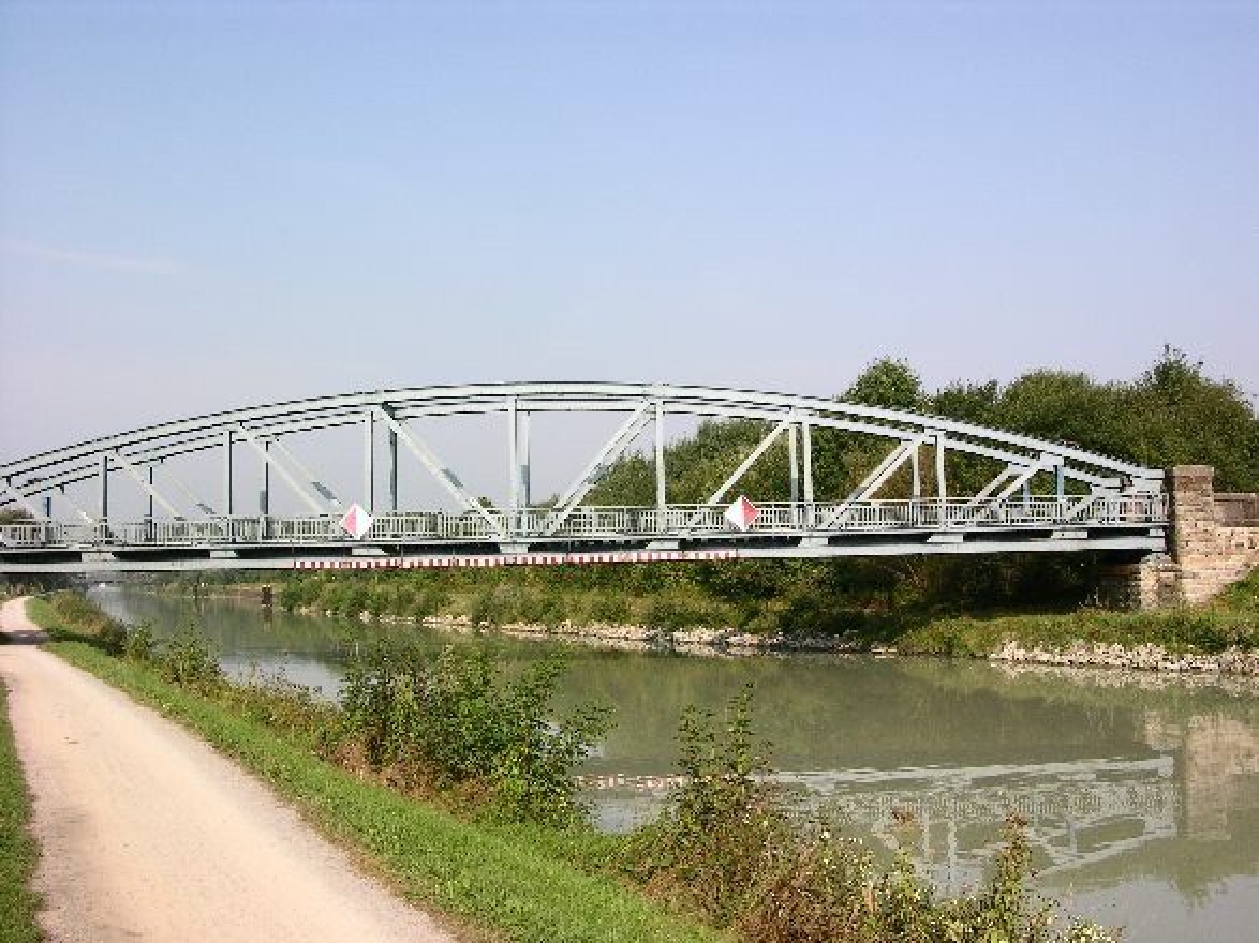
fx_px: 1273
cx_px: 630
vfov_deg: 40.7
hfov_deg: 52.6
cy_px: 472
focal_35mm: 35
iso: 50
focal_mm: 8.9
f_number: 8
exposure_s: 1/113
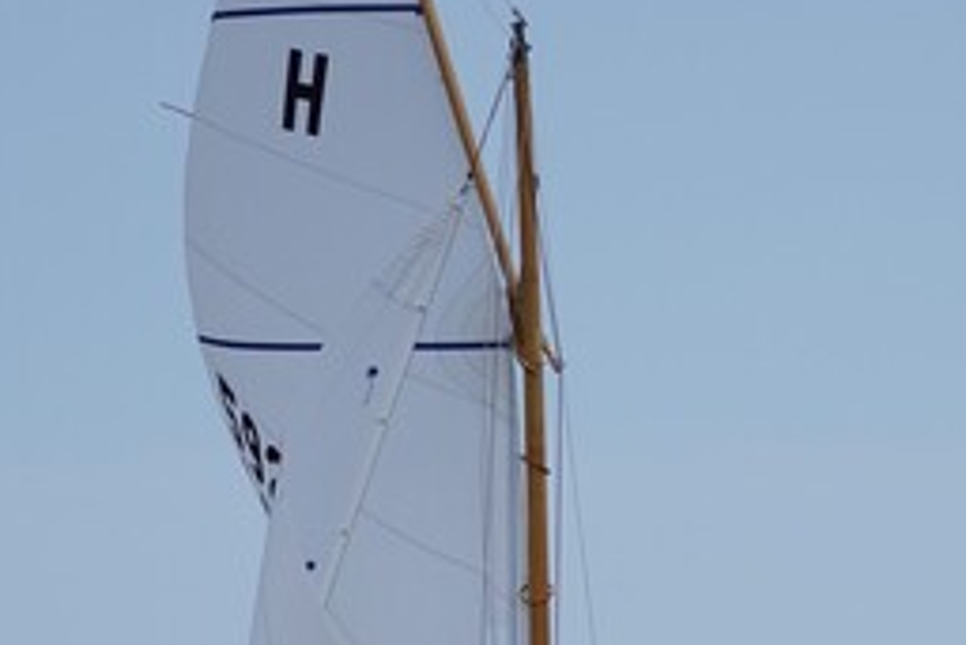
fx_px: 18874
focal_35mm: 703
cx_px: 804
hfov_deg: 2.9
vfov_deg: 2.0
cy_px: 926
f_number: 5
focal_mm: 150
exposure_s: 1/1250
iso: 125
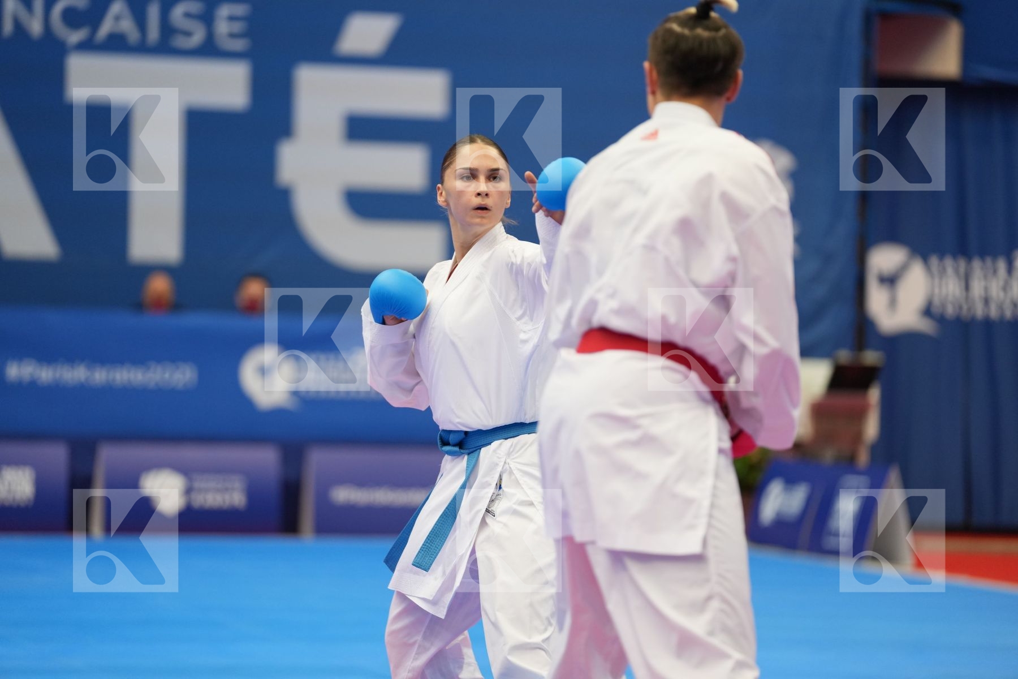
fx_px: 4411
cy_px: 340
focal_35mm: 156
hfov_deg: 13.2
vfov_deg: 8.8
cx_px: 509
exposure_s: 1/1000
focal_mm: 156
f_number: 2.8
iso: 1250
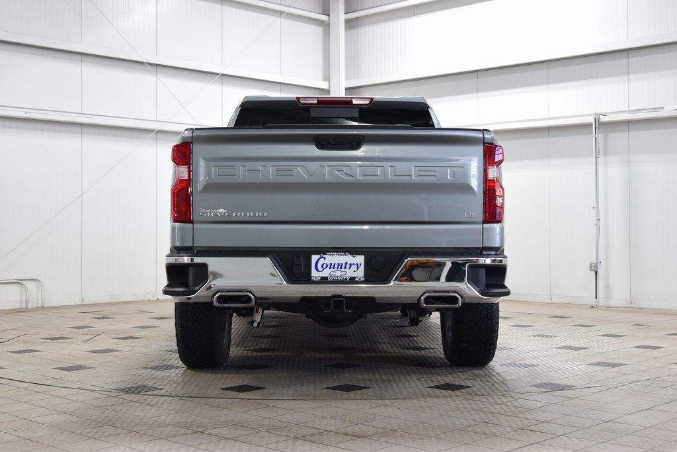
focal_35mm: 51
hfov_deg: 38.9
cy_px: 226
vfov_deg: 26.5
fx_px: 959
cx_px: 338
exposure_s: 1/15
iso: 560
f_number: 6.3
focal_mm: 34
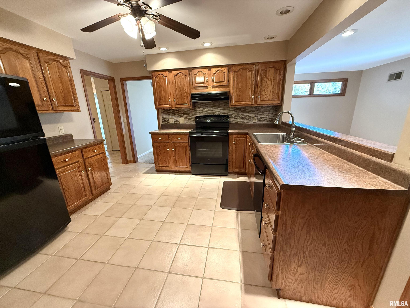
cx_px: 205
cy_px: 154
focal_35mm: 14
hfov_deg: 102.1
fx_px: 166
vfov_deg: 85.7
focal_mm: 2.22
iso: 400
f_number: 2.2
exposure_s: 1/60
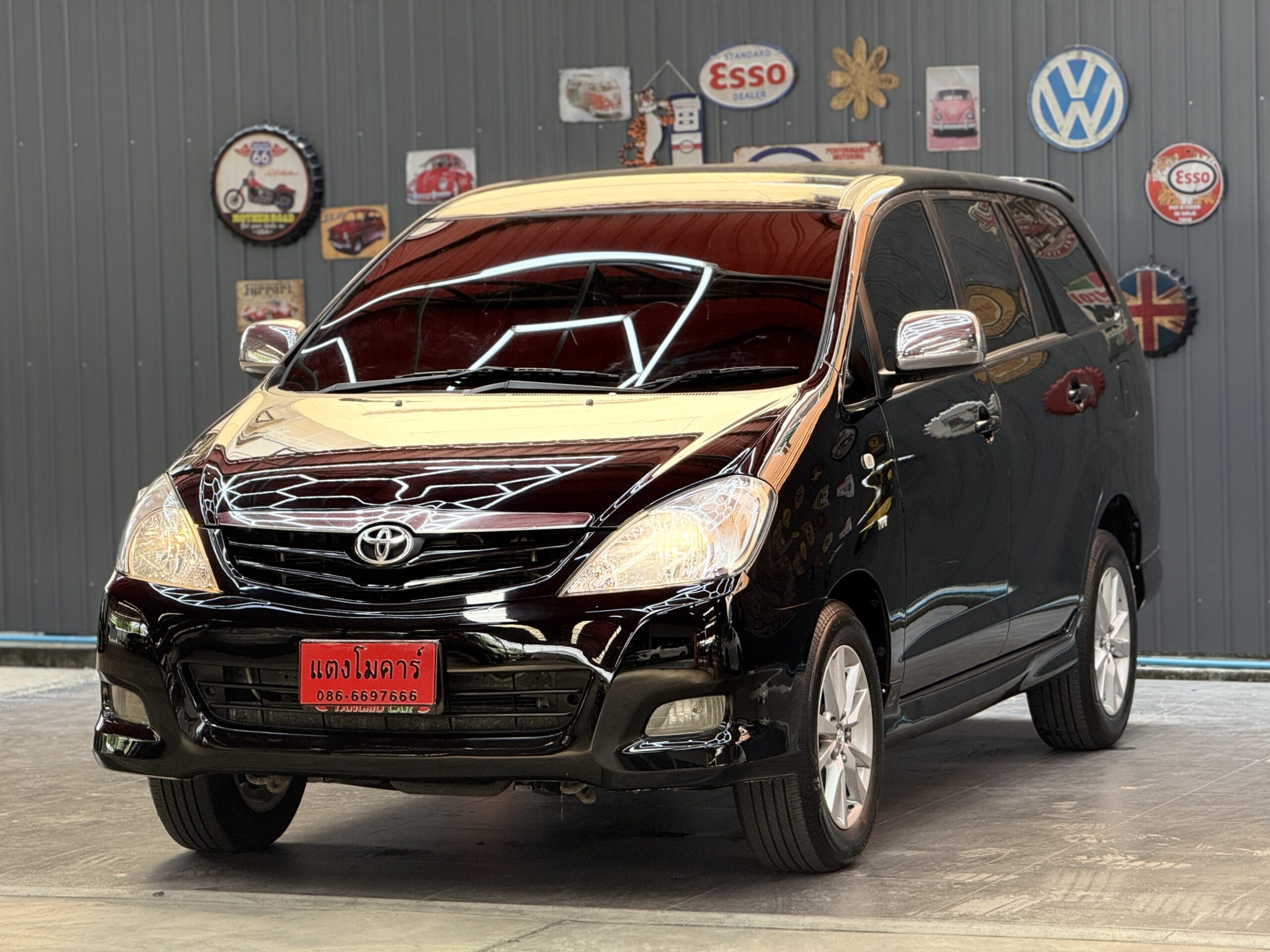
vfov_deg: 12.3
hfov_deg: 16.4
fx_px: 4403
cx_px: 635
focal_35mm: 120
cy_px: 476
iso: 125
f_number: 2.8
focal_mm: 15.66
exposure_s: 1/99
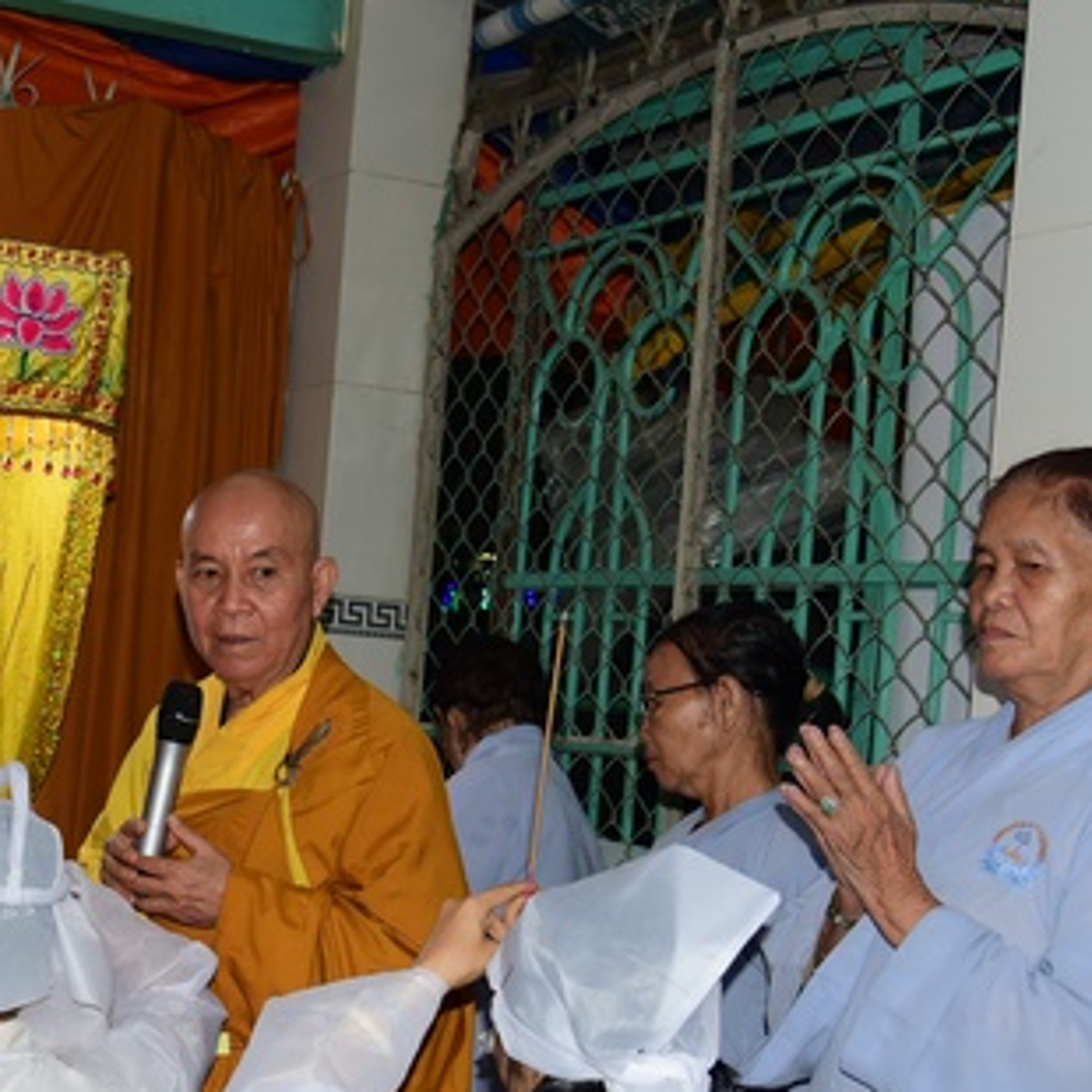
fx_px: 2034
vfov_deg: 29.8
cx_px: 81
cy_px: 740
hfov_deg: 28.7
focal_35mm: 57
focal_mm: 32
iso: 320
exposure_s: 1/60
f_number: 4
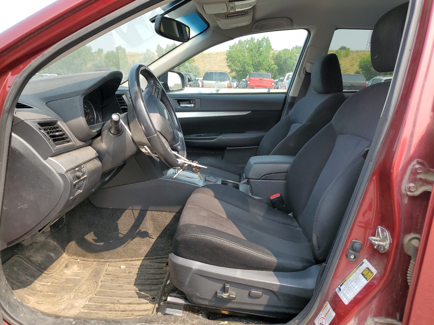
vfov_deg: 53.1
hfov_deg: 67.3
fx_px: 326
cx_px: 217
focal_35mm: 26
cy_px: 162
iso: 50
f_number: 1.5
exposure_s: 1/714
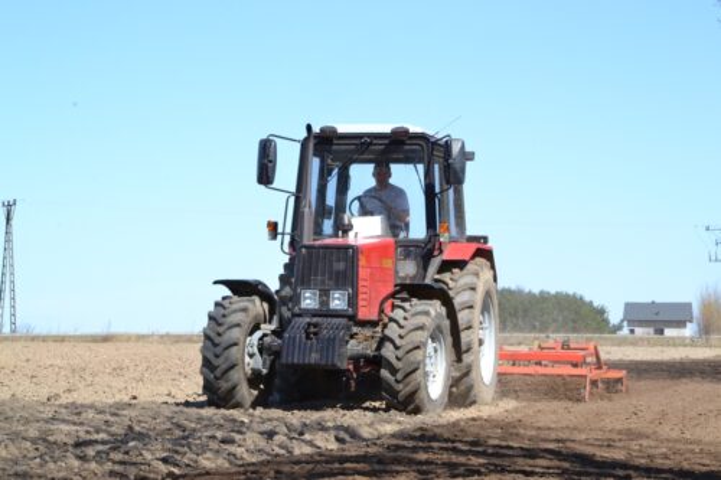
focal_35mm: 112
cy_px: 240
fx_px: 2252
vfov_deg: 12.2
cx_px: 360
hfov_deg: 18.2
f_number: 18
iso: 1600
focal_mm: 75
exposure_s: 1/400
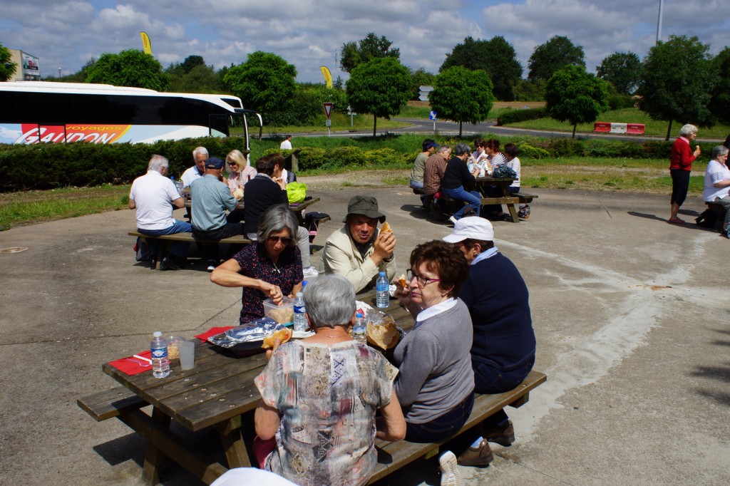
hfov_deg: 57.2
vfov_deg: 39.9
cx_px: 365
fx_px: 669
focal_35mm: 33
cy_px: 243
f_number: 13
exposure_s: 1/250
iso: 100
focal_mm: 22
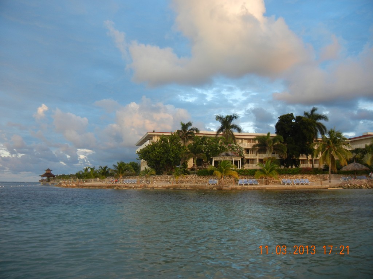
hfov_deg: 60.0
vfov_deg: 46.8
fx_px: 323
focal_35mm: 30
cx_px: 186
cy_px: 140
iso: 160
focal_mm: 5.4
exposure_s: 1/88.2
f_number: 3.5
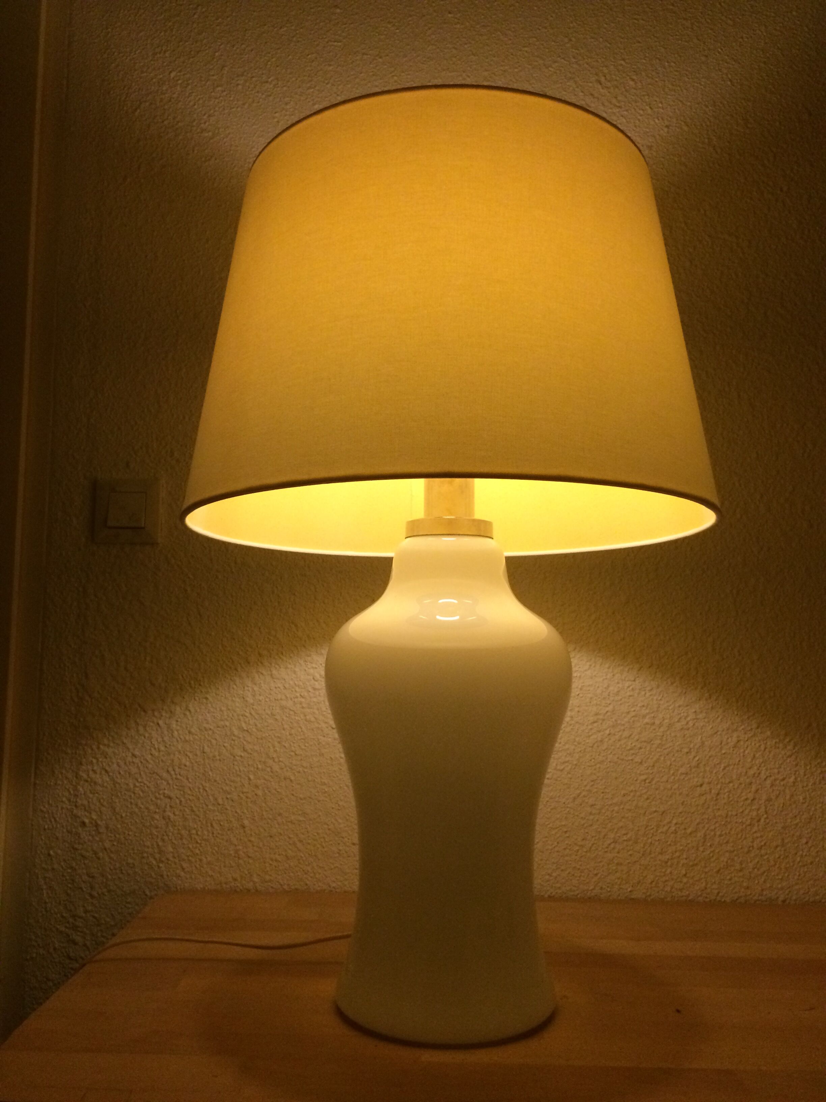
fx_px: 923
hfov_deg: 48.2
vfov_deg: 61.7
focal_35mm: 29
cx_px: 413
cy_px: 551
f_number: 2.2
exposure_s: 1/25
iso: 250
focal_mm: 4.15
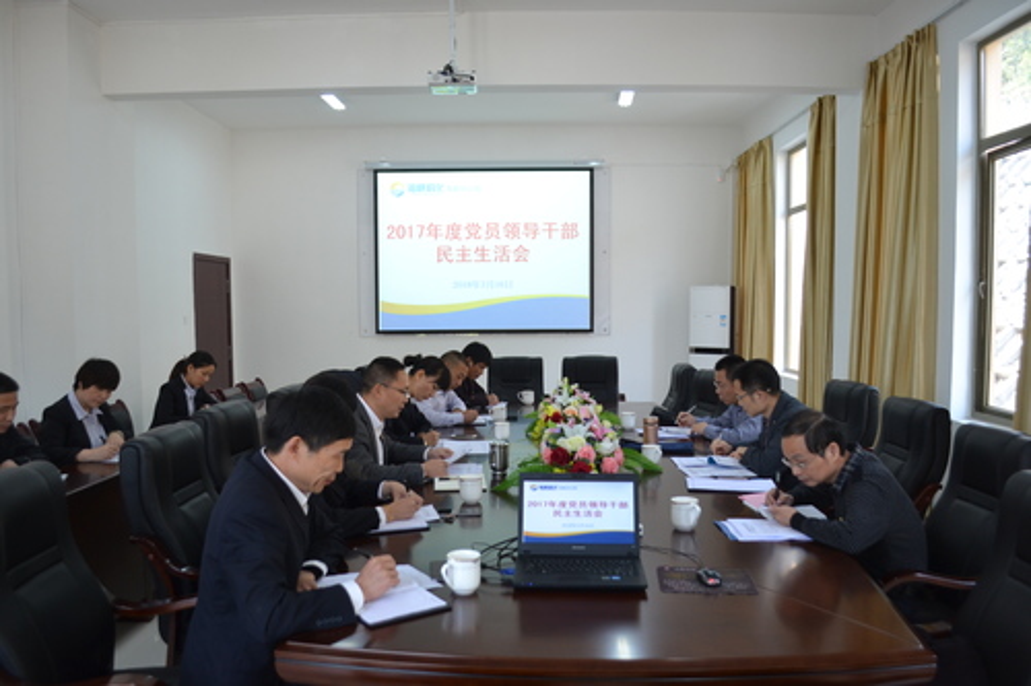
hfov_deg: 67.4
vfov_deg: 47.9
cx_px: 516
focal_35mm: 27
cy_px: 343
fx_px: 773
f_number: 4
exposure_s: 1/60
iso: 400
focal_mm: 18
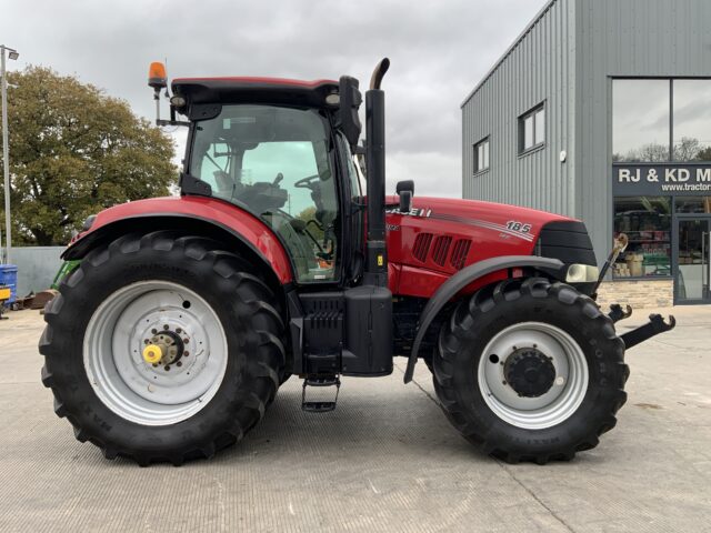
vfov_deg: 48.2
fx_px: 596
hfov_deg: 61.7
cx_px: 356
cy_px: 266
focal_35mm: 29
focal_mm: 3
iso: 25
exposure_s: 1/122
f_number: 1.8
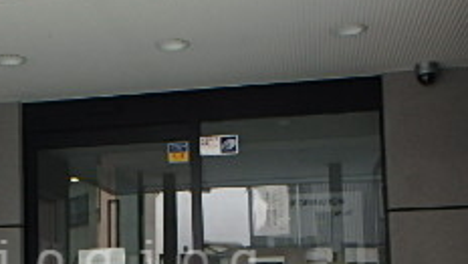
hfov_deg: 32.8
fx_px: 783
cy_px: 264
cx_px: 129
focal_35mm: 63
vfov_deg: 18.7
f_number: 3.5
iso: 200
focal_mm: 3.7
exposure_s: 1/60
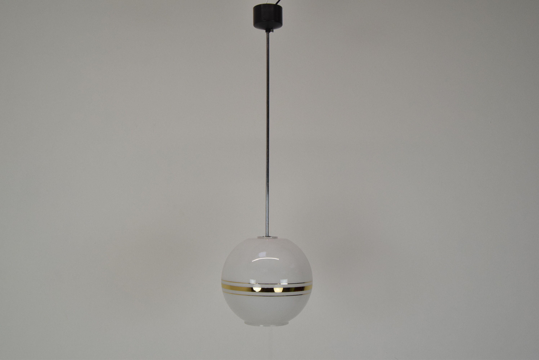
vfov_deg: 34.3
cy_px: 180
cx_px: 270
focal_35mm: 39
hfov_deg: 49.5
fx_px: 584
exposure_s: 1/320
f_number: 9
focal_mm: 26
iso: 1600
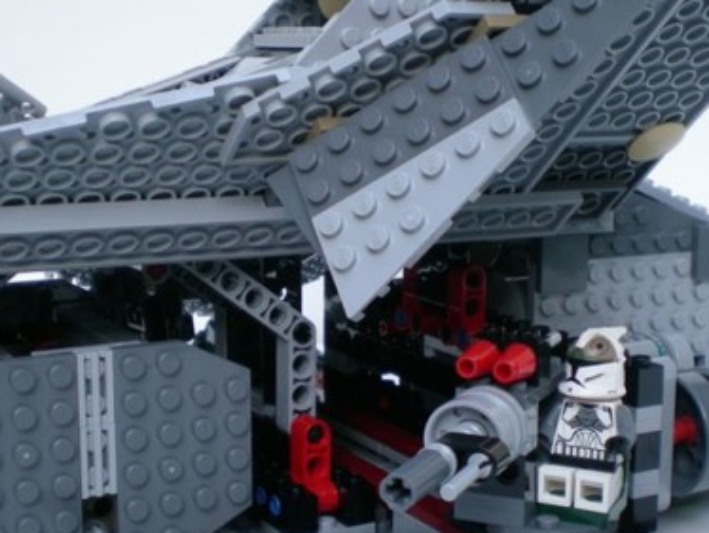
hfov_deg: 29.8
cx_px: 379
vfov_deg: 22.6
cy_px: 283
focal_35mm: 65
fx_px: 1332
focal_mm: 6.3
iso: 98
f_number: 3.1
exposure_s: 1/59.7
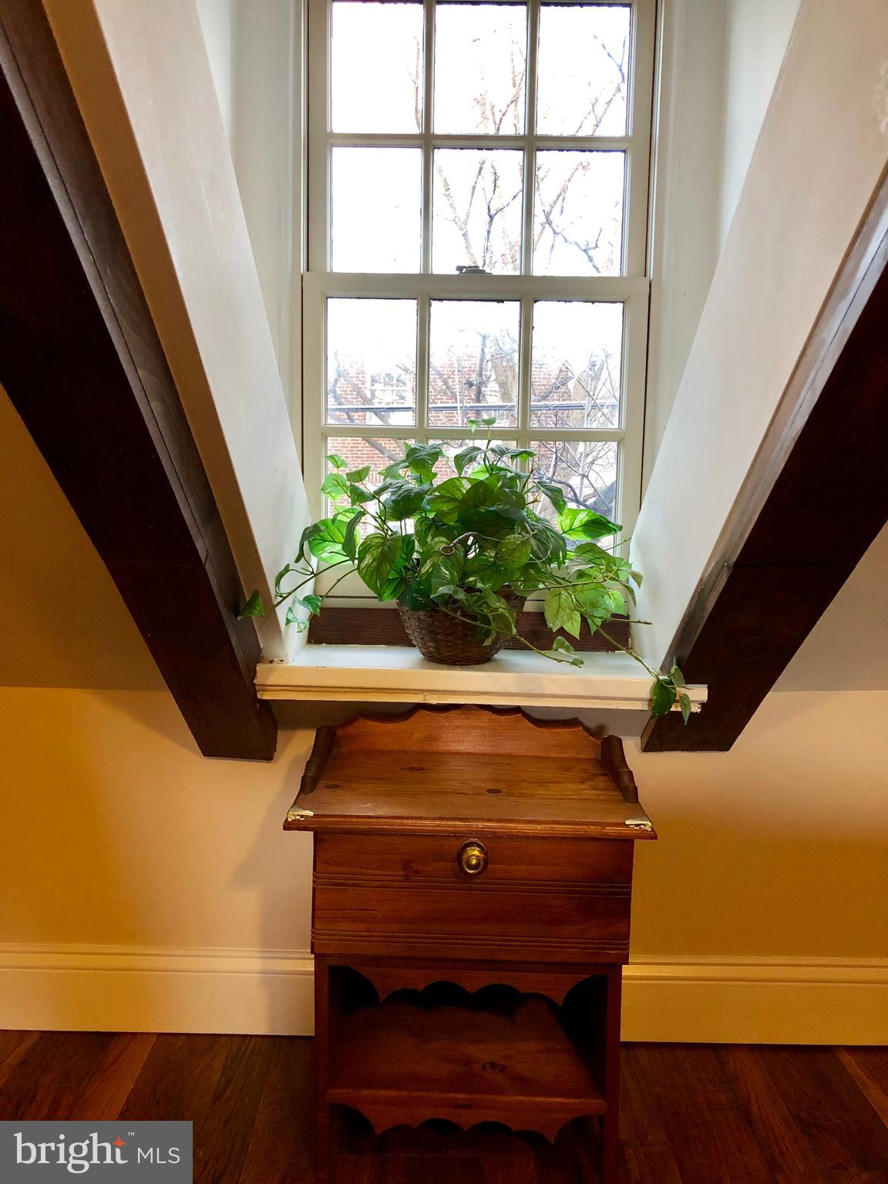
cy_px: 592
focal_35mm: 28
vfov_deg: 63.4
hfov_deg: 49.7
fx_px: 958
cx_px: 444
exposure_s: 1/15
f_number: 1.8
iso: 50
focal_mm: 4
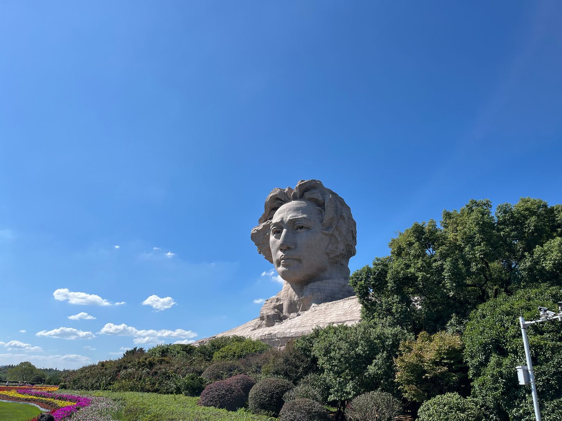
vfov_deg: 53.1
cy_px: 210
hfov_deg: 67.3
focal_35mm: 26
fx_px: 422
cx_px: 281
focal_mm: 5.1
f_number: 1.6
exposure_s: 1/3745
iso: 50
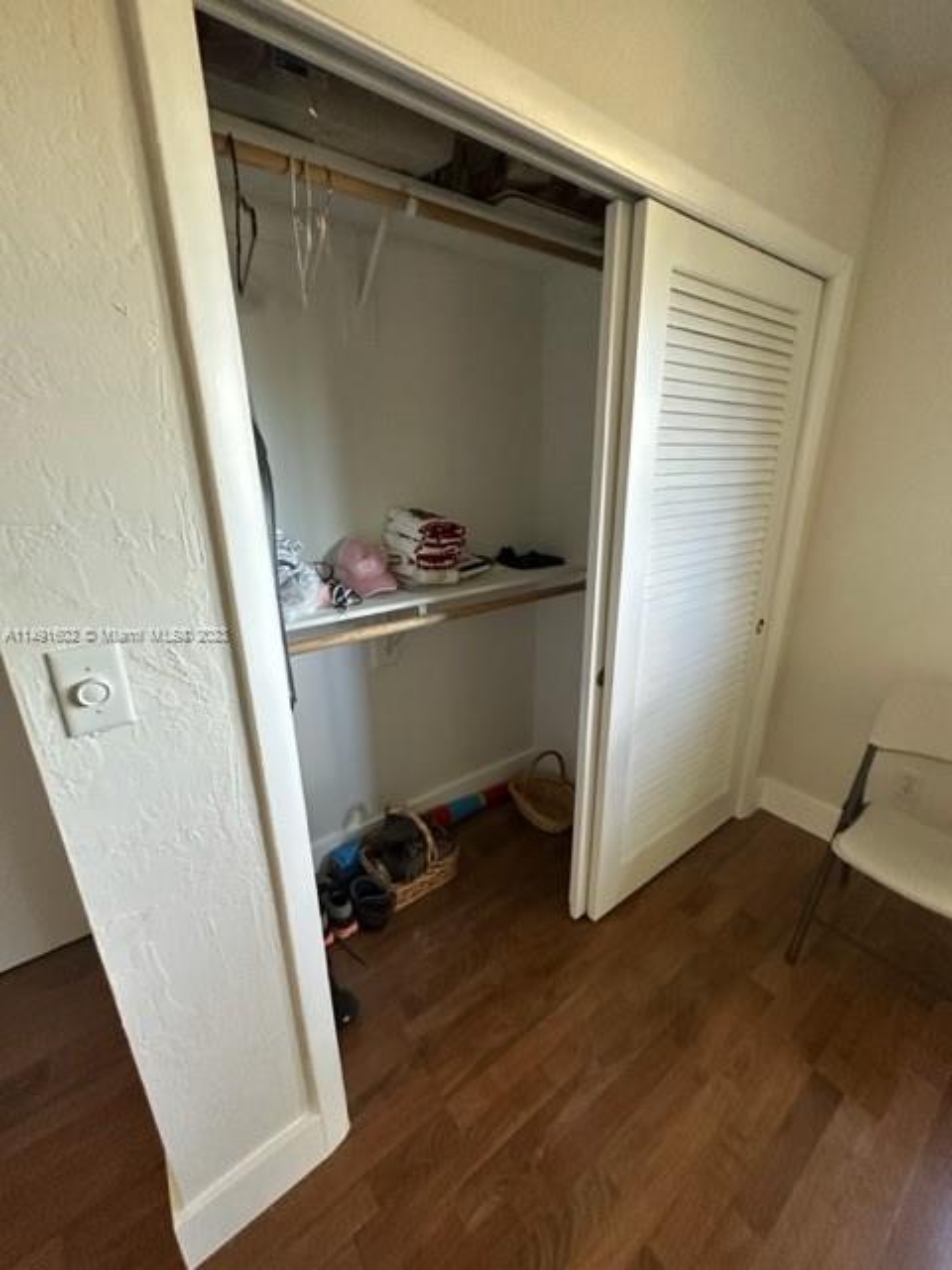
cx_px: 476
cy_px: 635
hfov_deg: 85.7
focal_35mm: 14
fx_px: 513
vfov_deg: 102.1
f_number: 2.2
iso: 400
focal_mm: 2.22
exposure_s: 1/60
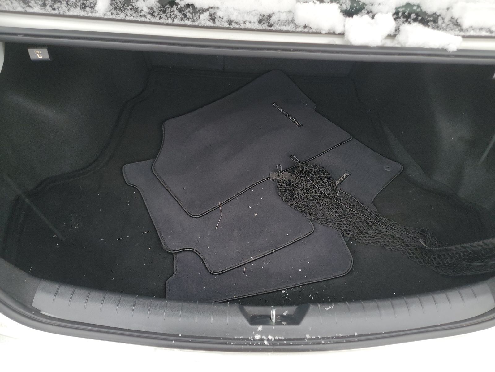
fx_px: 343
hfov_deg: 71.6
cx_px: 248
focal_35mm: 24
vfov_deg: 56.8
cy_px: 186
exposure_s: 1/59
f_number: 1.8
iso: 396
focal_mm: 6.7
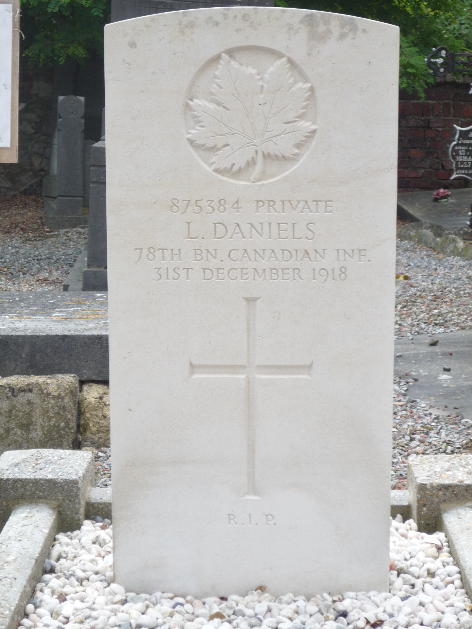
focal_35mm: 81
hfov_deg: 18.2
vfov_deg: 24.1
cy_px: 314
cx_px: 236
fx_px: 1473
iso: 100
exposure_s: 1/100
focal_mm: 14.2
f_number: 5.6
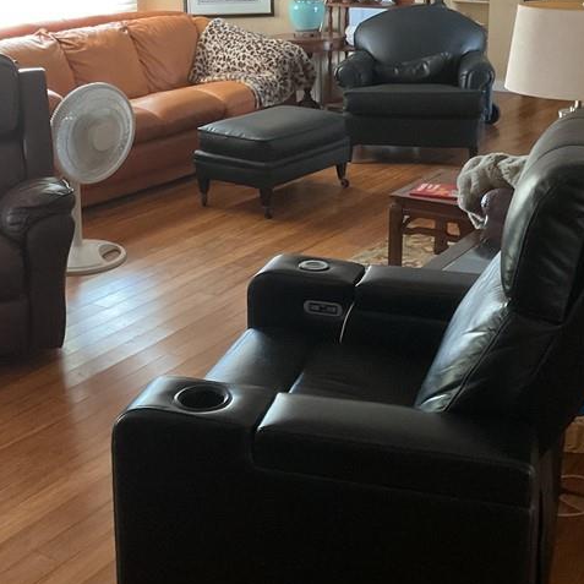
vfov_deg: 30.6
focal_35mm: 55
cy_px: 149
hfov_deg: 31.1
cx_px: 284
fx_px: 1050
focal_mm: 3
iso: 250
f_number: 1.8
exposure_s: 1/40
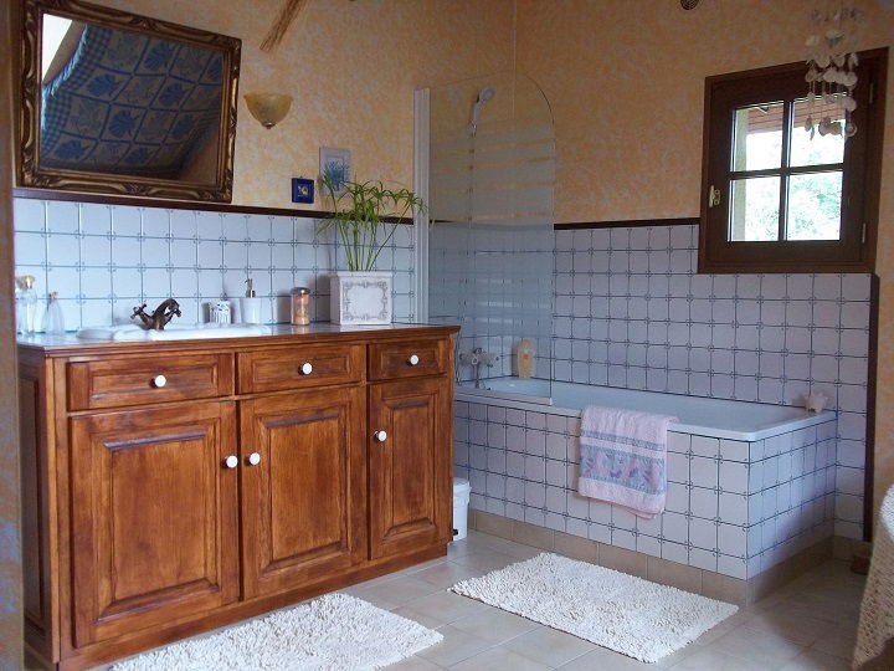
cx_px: 447
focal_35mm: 32
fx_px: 826
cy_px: 336
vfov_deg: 44.2
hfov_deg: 56.8
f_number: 2.9
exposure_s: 1/25
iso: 160
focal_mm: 5.7
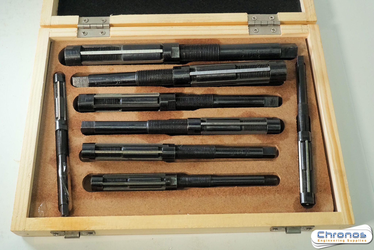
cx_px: 187
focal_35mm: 45
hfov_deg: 43.6
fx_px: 467
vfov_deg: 29.9
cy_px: 125
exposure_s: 1/320
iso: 1600
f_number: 13
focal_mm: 30
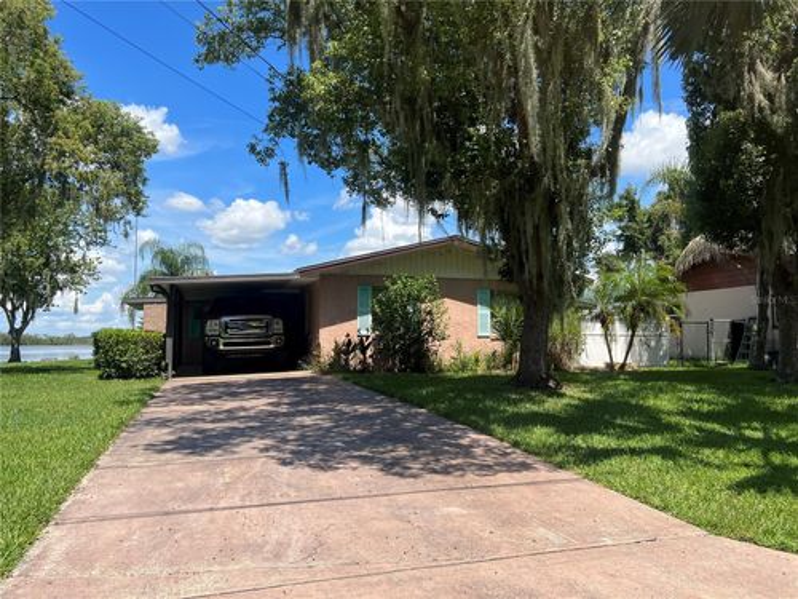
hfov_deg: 67.3
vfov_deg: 53.1
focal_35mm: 26
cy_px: 300
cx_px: 399
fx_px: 599
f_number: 1.5
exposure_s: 1/3460
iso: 50
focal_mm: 5.7
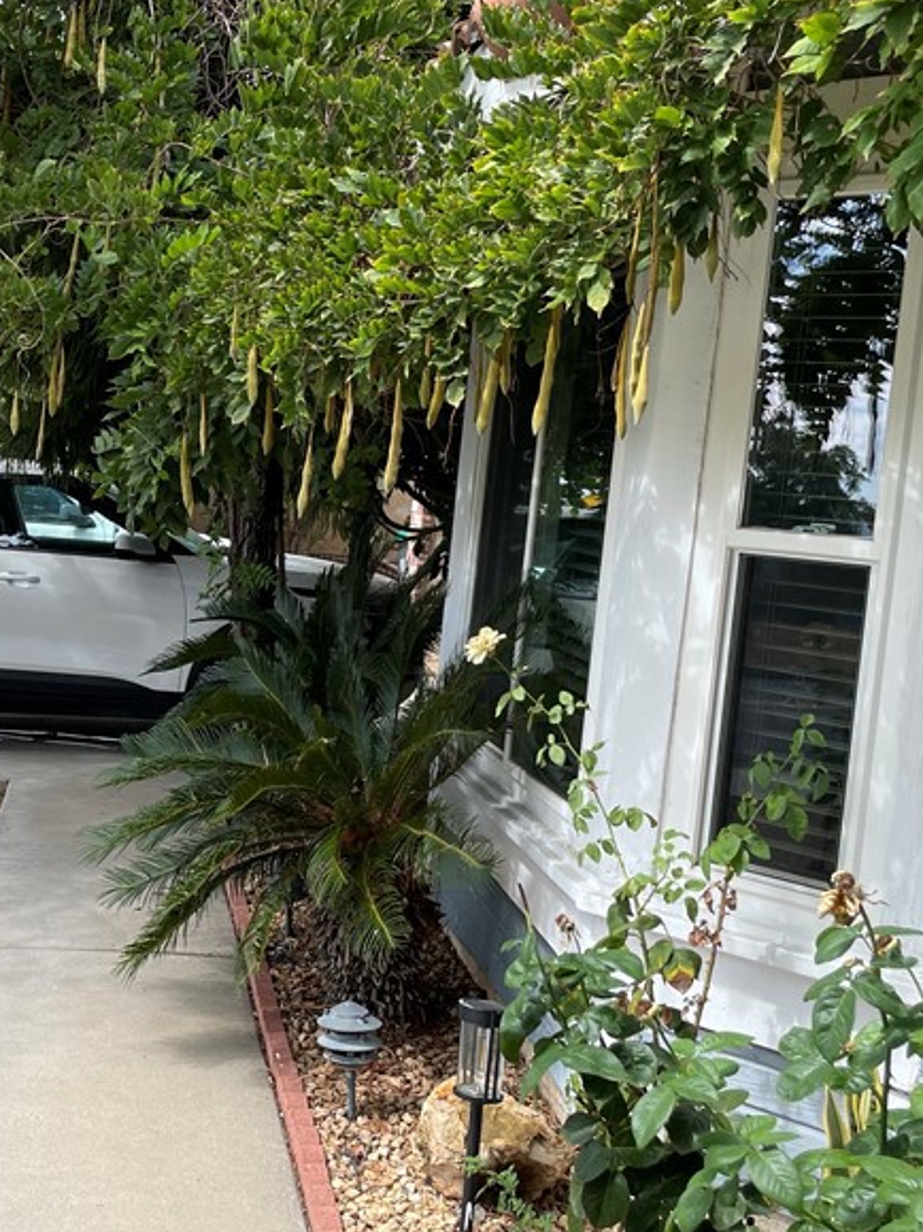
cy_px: 566
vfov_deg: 41.2
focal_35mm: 46
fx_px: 1636
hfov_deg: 30.1
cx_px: 79
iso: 32
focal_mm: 4.2
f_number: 1.6
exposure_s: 1/1033
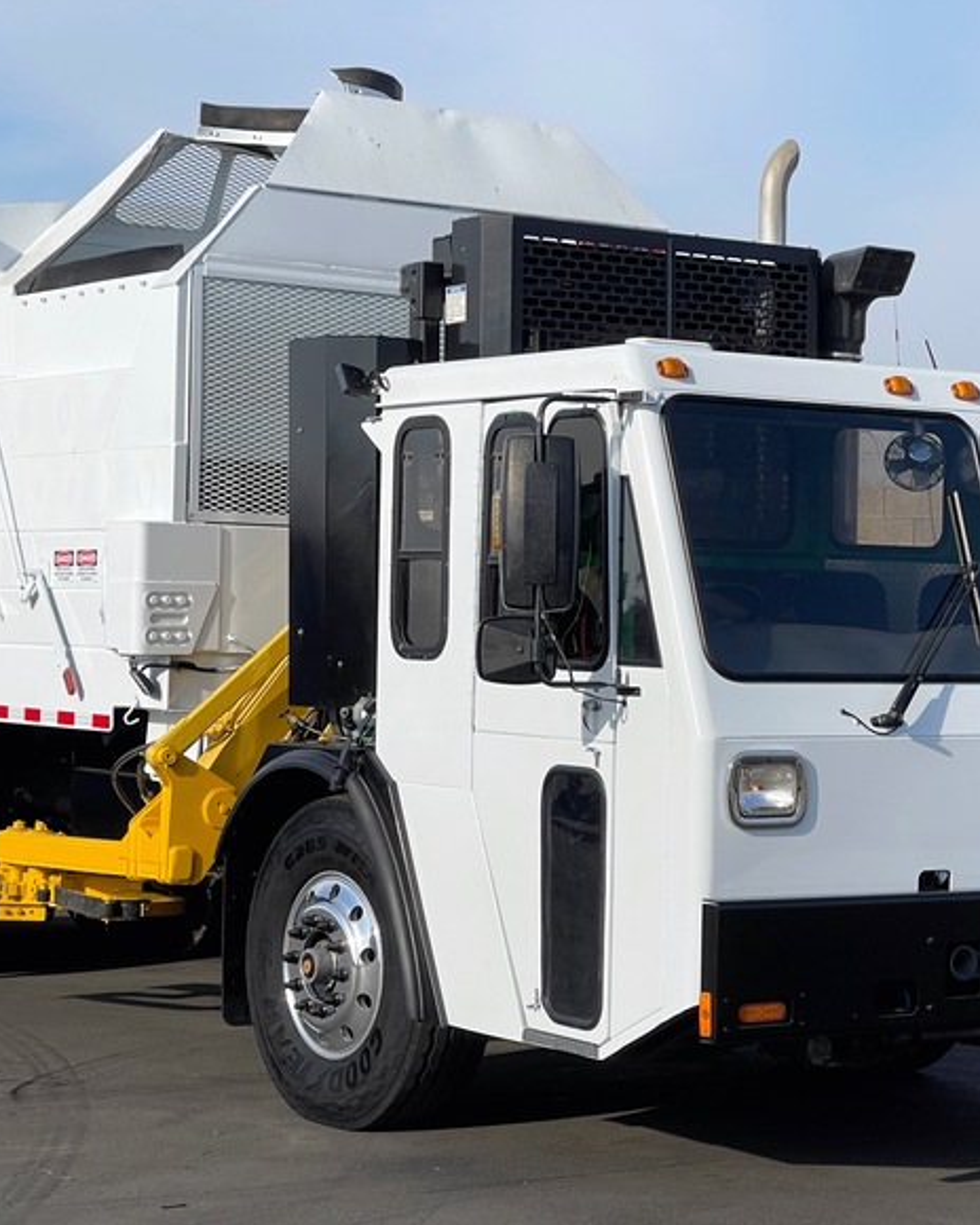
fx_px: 3045
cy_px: 609
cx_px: 790
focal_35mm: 84
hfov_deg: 18.1
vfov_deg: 22.7
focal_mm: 7.5
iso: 20
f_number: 2.2
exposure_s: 1/1575
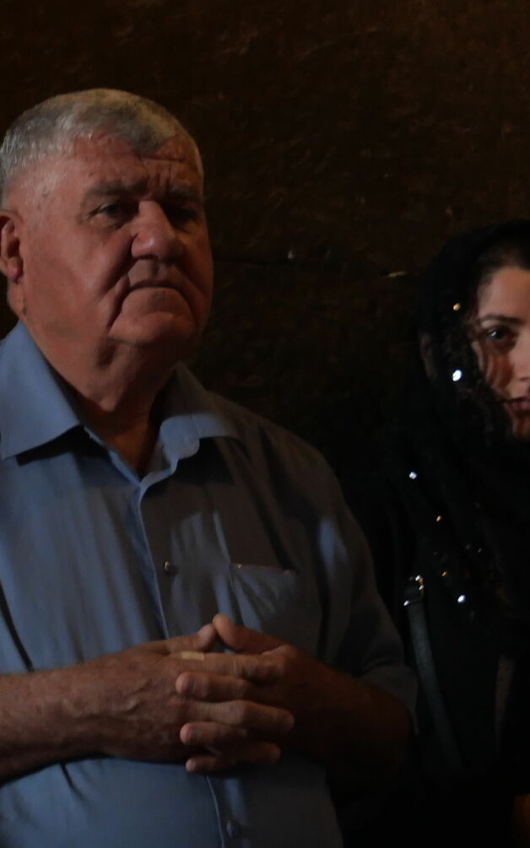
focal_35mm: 162
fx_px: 3744
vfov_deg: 12.9
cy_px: 519
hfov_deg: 8.1
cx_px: 486
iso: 800
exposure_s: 1/6
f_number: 5.6
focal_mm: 32
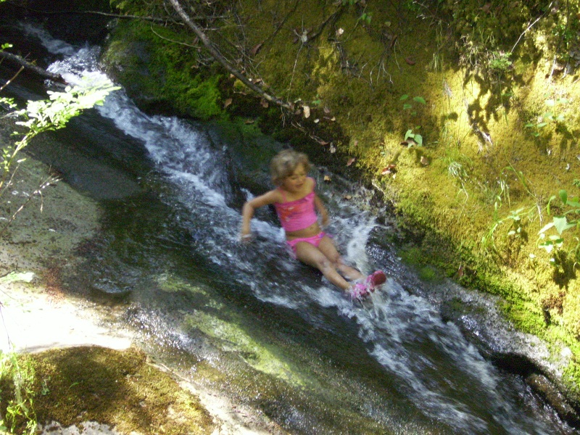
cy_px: 218
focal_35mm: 102
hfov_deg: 19.3
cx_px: 290
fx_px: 1709
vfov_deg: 14.5
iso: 400
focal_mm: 17.1
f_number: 5.6
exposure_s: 1/60
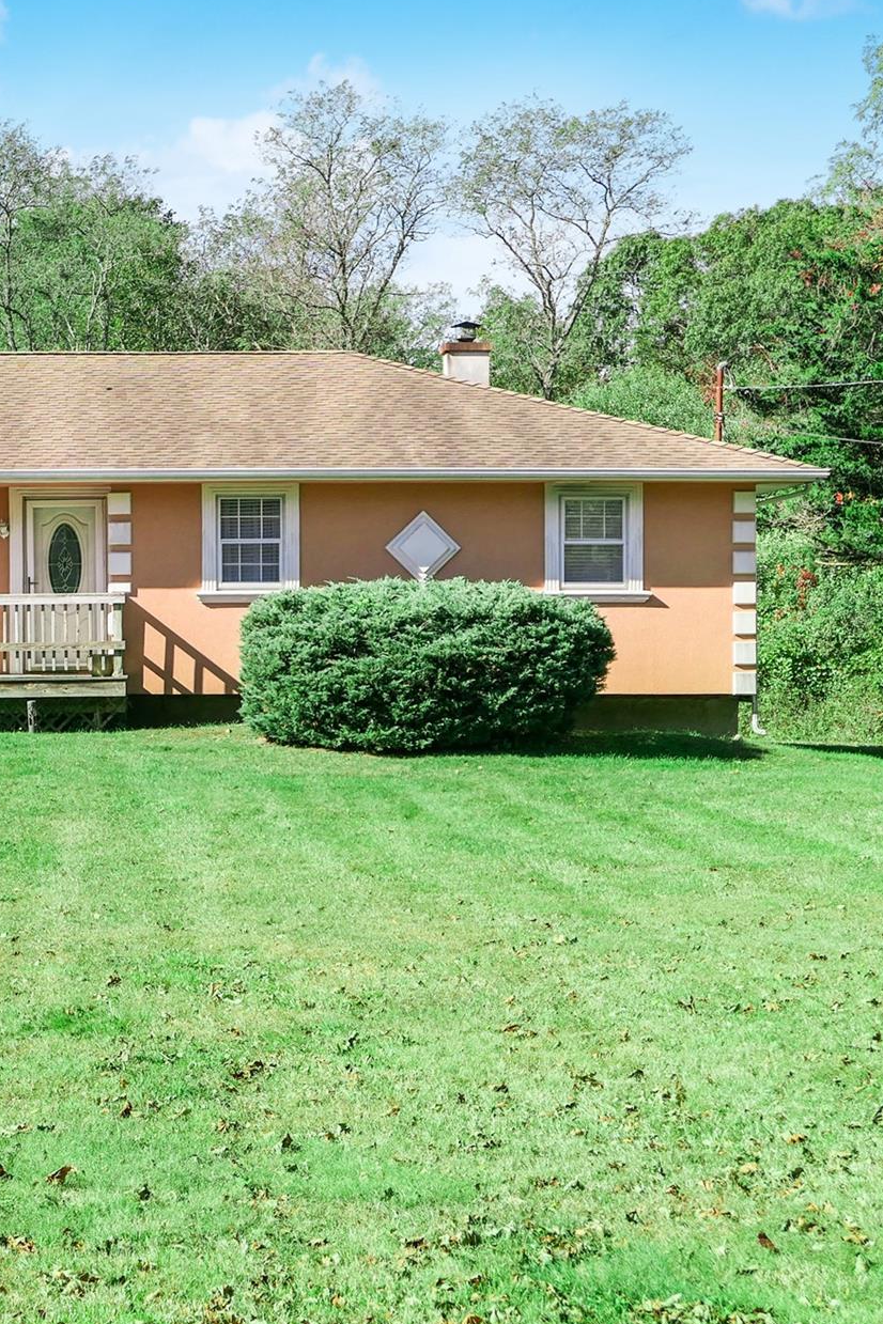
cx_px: 0
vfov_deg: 25.1
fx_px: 2980
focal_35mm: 81
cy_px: 649
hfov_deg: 16.5
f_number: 2.8
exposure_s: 1/1600
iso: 125
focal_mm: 17.7
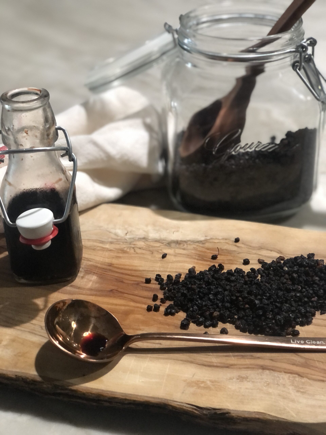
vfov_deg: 33.8
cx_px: 163
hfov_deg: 25.7
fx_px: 716
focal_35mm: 57
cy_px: 218
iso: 320
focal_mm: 6.6
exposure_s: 1/30
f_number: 2.8
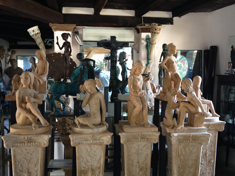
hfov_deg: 47.9
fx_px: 265
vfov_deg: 36.8
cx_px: 121
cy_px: 80
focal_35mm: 39
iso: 125
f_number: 2.4
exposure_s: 1/20
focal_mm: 4.28
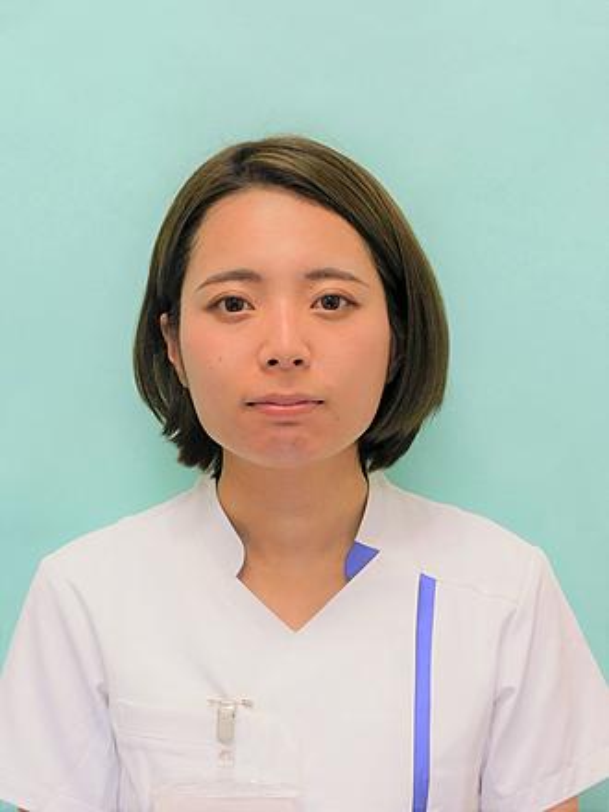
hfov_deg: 24.4
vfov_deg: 32.2
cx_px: 304
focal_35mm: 60
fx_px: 1407
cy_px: 406
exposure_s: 1/30
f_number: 4.2
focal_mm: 10.7
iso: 140
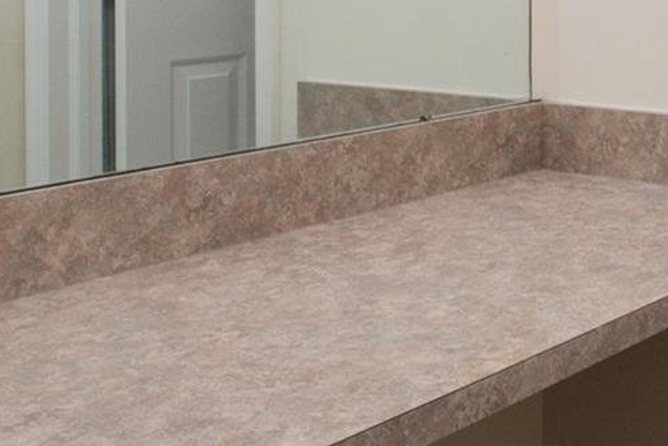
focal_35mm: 62
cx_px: 838
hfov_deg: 27.7
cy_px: -56
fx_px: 1150
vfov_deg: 20.8
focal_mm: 10
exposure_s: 1/250
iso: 640
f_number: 6.4
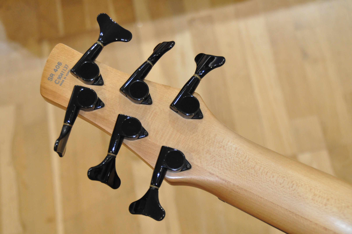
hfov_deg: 31.9
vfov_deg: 21.5
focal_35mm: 63
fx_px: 615
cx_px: 176
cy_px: 117
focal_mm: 42
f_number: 5
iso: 2000
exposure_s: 1/125
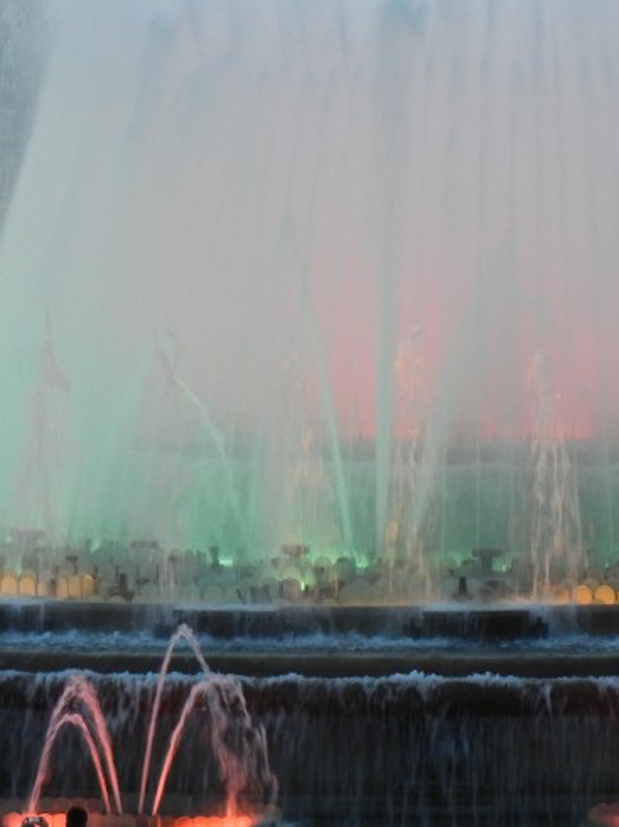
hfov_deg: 9.2
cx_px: 514
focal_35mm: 161
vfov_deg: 12.3
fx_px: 3842
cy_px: 297
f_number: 4.3
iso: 400
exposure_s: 1/29.7
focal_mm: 13.9
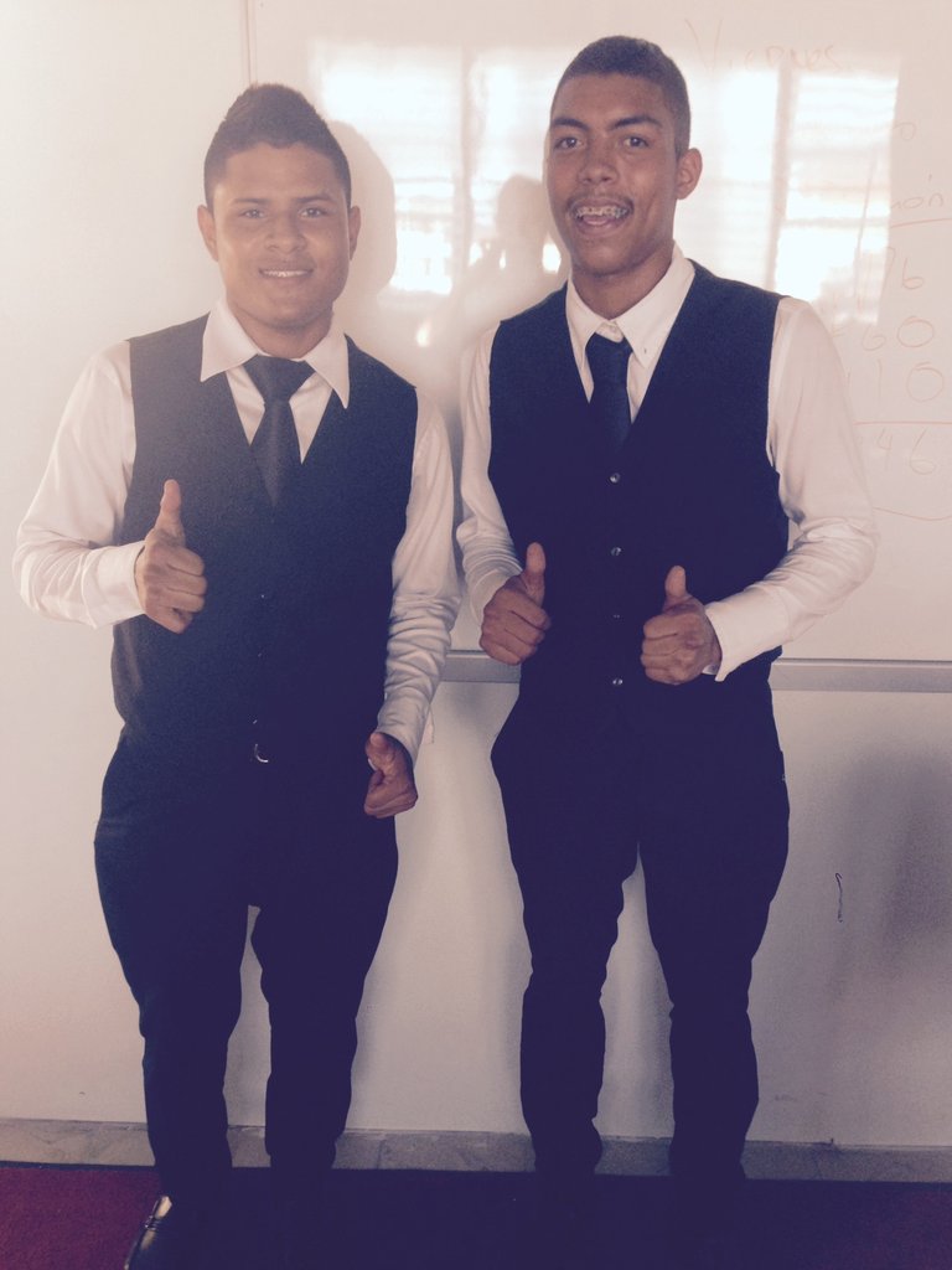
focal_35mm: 33
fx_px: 1210
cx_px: 476
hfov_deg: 42.9
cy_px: 635
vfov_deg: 55.4
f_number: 2.4
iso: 100
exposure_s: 1/20
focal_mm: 4.12
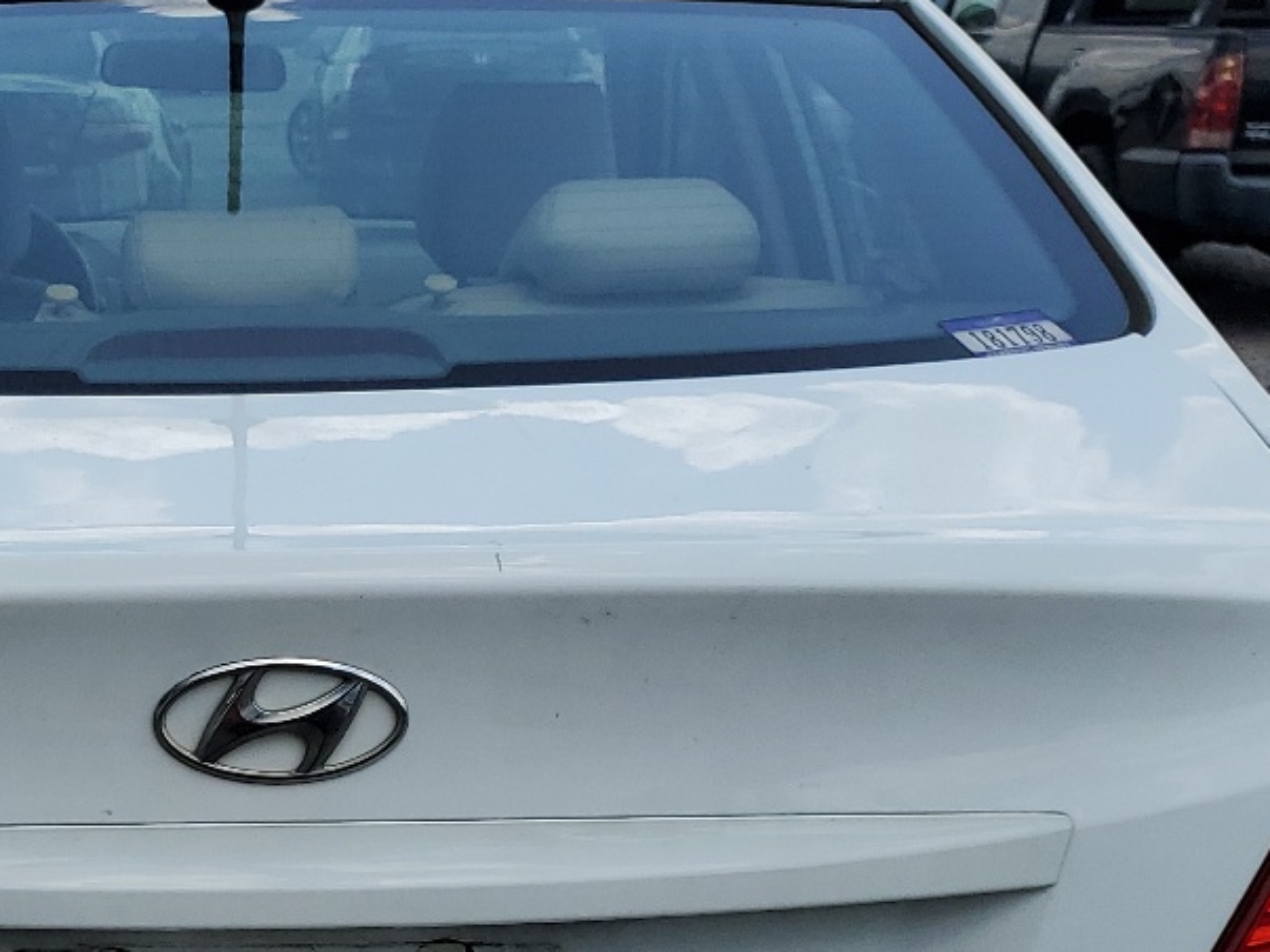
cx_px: 211
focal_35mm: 69
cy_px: 929
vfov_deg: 20.7
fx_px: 2531
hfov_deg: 27.5
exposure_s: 1/5000
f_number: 1.5
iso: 50
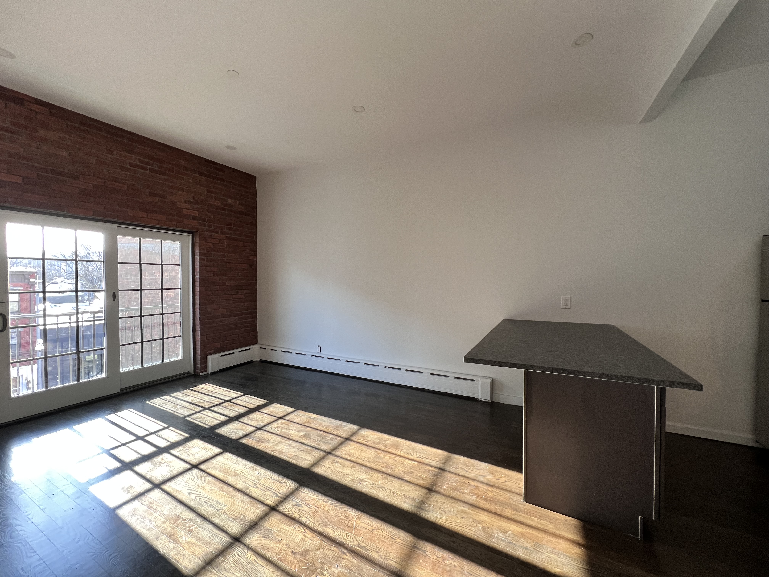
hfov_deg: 106.2
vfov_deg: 89.9
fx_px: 289
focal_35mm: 13
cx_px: 384
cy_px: 288
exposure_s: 1/120
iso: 160
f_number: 1.8
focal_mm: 1.57
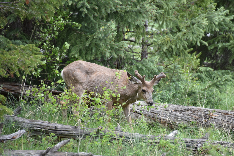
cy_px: 88
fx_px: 2301
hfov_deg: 5.8
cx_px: 133
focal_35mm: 354
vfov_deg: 3.9
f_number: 5.6
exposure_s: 1/640
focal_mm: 300
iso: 1250
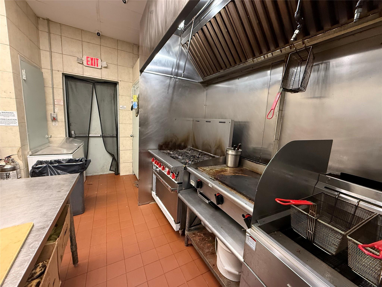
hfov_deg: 102.1
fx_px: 154
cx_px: 191
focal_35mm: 14
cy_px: 144
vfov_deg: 85.7
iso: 500
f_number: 2.2
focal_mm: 2.22
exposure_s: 1/60
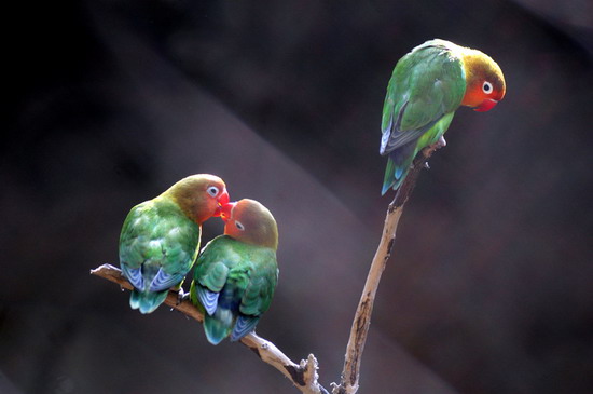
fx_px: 2467
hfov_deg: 13.7
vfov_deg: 9.1
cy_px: 197
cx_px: 296
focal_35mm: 150
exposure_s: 1/160
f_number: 3.5
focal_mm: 100
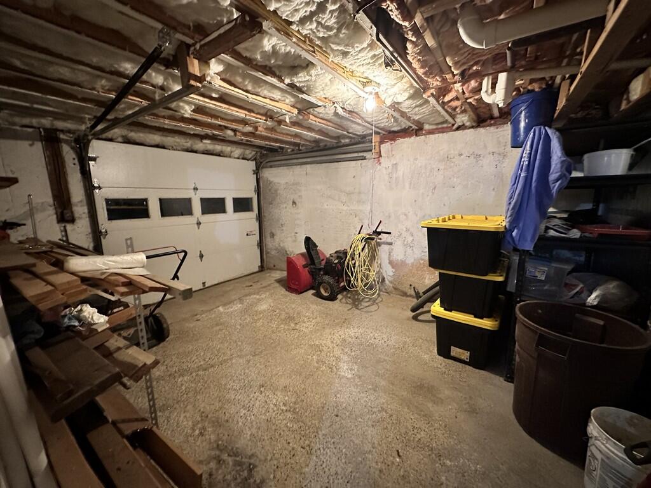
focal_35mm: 14
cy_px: 244
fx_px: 263
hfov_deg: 102.1
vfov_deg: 85.7
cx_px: 326
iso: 1000
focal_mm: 2.22
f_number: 2.2
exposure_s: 1/40
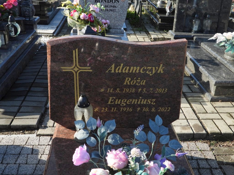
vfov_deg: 37.7
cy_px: 88
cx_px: 117
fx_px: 257
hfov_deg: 49.0
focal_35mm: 38
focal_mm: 6.8
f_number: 3.2
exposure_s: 1/500
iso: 100
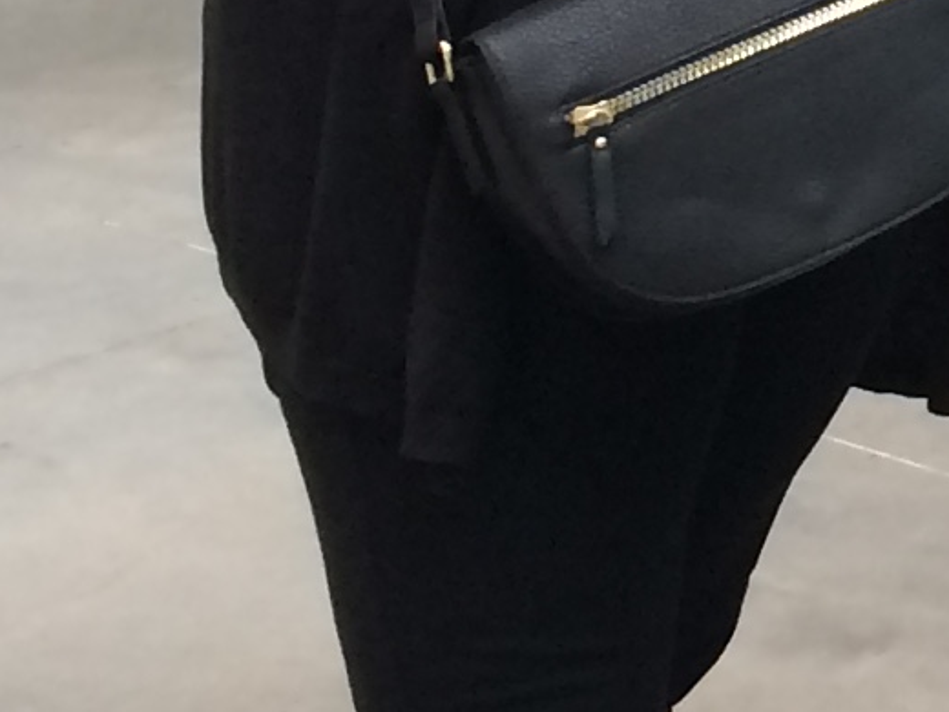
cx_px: 1878
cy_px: -816
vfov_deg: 7.7
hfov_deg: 10.1
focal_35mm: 182
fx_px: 4990
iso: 40
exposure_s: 1/33
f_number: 2.2
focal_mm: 4.15
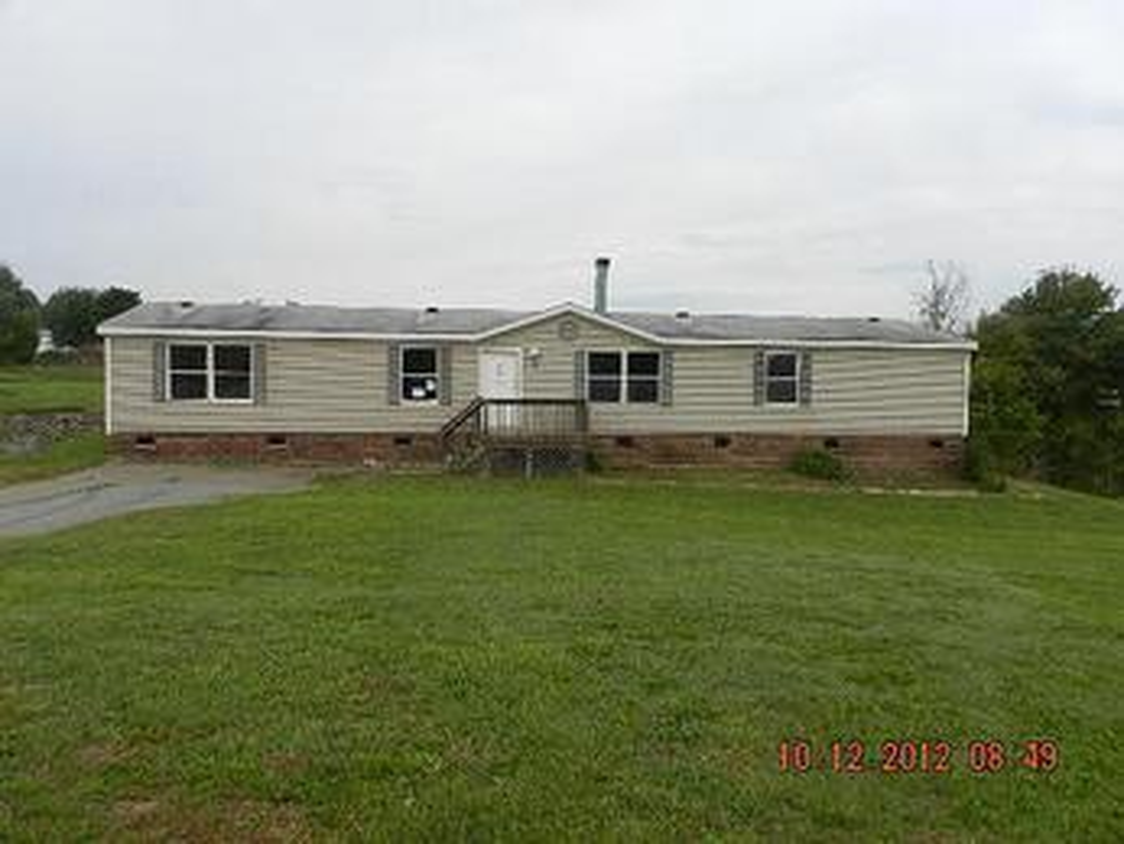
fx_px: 910
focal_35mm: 28
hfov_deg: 63.4
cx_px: 562
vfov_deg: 49.8
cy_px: 422
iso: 160
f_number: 3.6
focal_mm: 5
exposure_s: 1/800
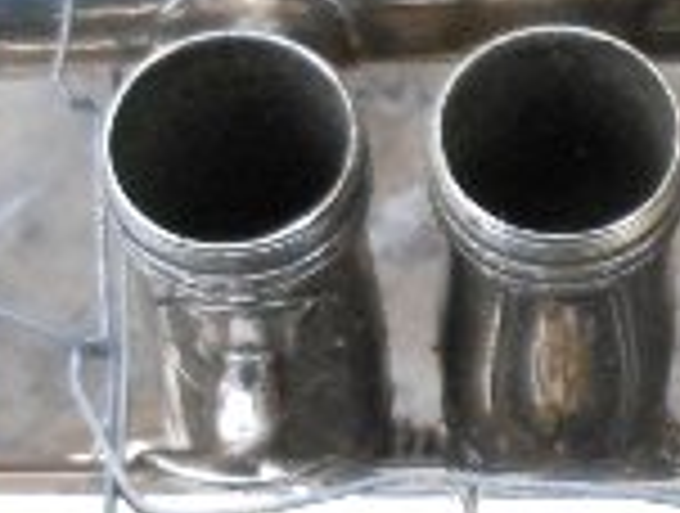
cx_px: 806
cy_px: 328
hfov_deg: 13.0
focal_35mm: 148
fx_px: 2914
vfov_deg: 10.1
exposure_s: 1/200
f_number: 3.7
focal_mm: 5
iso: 400
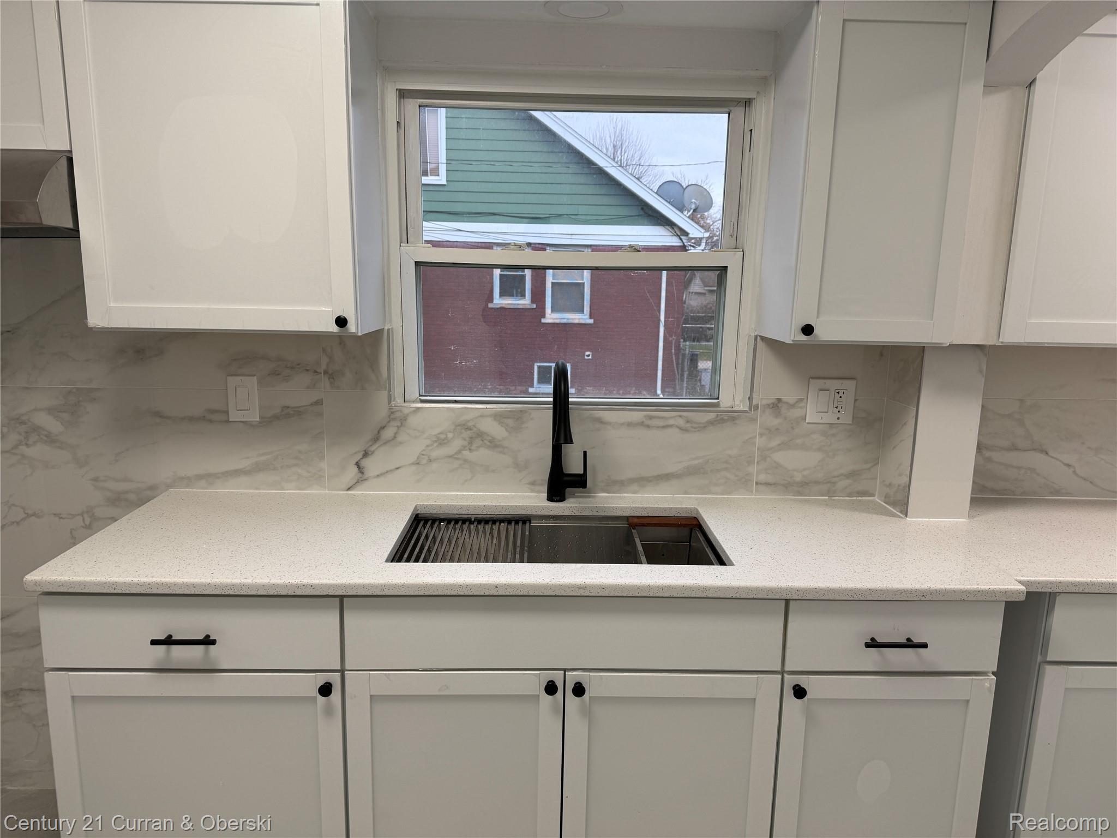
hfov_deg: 71.6
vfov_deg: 56.8
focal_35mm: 24
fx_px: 774
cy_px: 419
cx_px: 558
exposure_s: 1/120
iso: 80
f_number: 1.78
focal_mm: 6.76
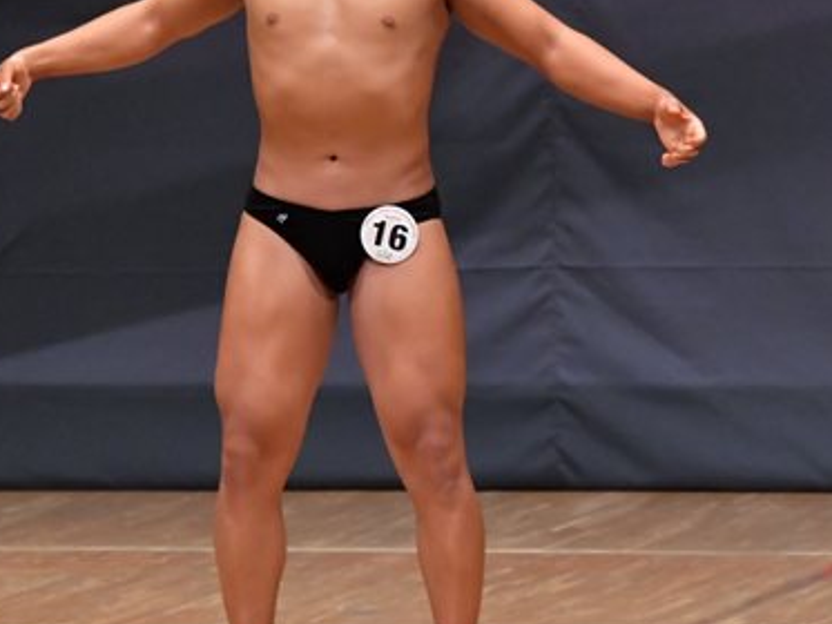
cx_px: 438
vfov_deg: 2.6
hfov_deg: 3.5
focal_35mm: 569
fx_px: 13680
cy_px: 194
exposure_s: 1/400
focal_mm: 190
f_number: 5.6
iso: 6400
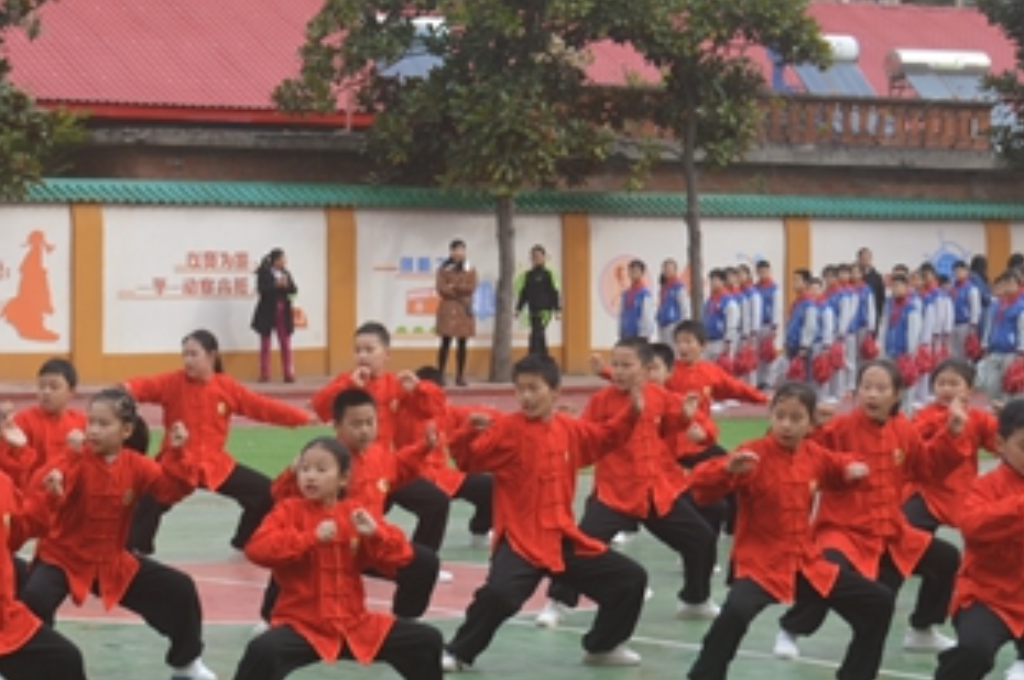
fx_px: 3844
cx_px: 363
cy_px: 147
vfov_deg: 10.1
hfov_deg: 15.2
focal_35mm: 135
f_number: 6.3
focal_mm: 35
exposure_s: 1/160
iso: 100
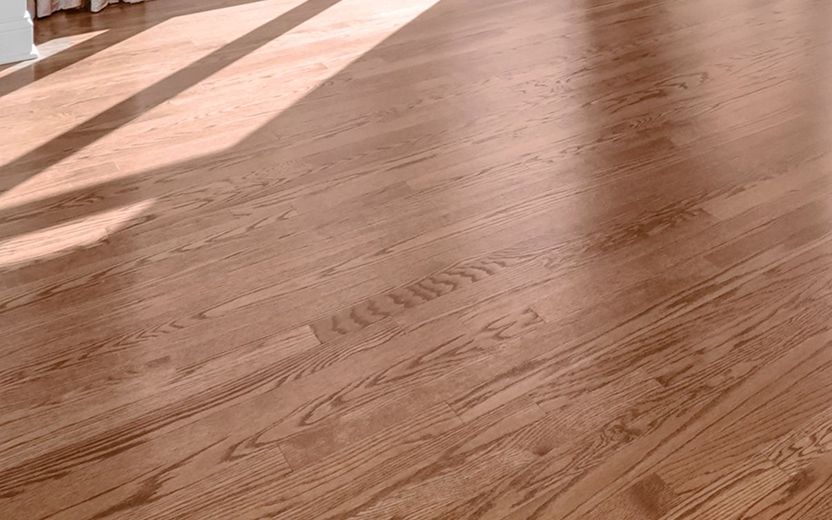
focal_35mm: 43
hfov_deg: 40.0
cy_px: -317
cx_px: 850
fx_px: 975
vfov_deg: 22.6
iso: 2000
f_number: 13
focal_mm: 12
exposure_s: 1/60
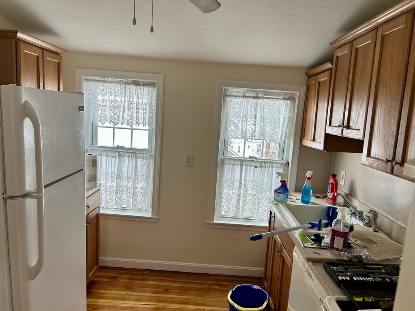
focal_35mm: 26
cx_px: 208
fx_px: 312
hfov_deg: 67.3
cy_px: 156
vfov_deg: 53.1
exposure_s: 1/121
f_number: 1.5
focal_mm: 5.7
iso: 40
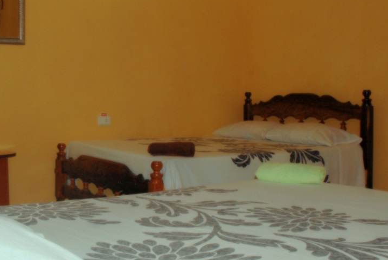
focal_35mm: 48
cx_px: 109
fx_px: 518
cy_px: 120
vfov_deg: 28.1
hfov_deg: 40.2
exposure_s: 1/60
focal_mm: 18
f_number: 11
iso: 160
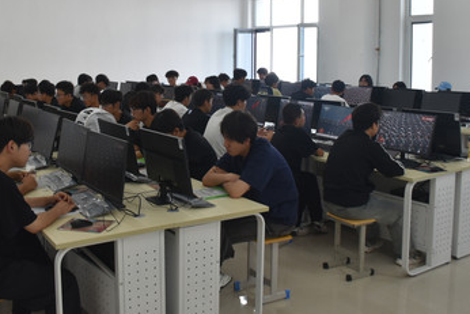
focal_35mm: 39
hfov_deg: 49.4
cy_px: 102
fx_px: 509
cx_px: 200
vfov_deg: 33.9
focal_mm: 18
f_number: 4.5
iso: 400
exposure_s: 1/80
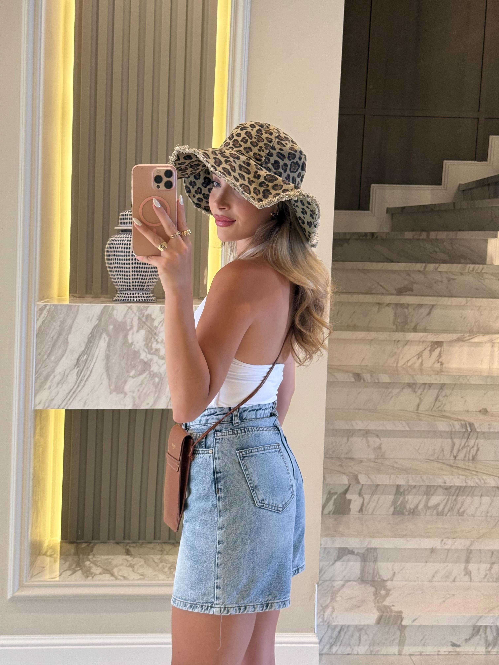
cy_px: 332
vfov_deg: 39.7
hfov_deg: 30.3
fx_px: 923
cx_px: 250
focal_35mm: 48
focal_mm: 6.76
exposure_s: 1/50
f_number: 1.78
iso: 100
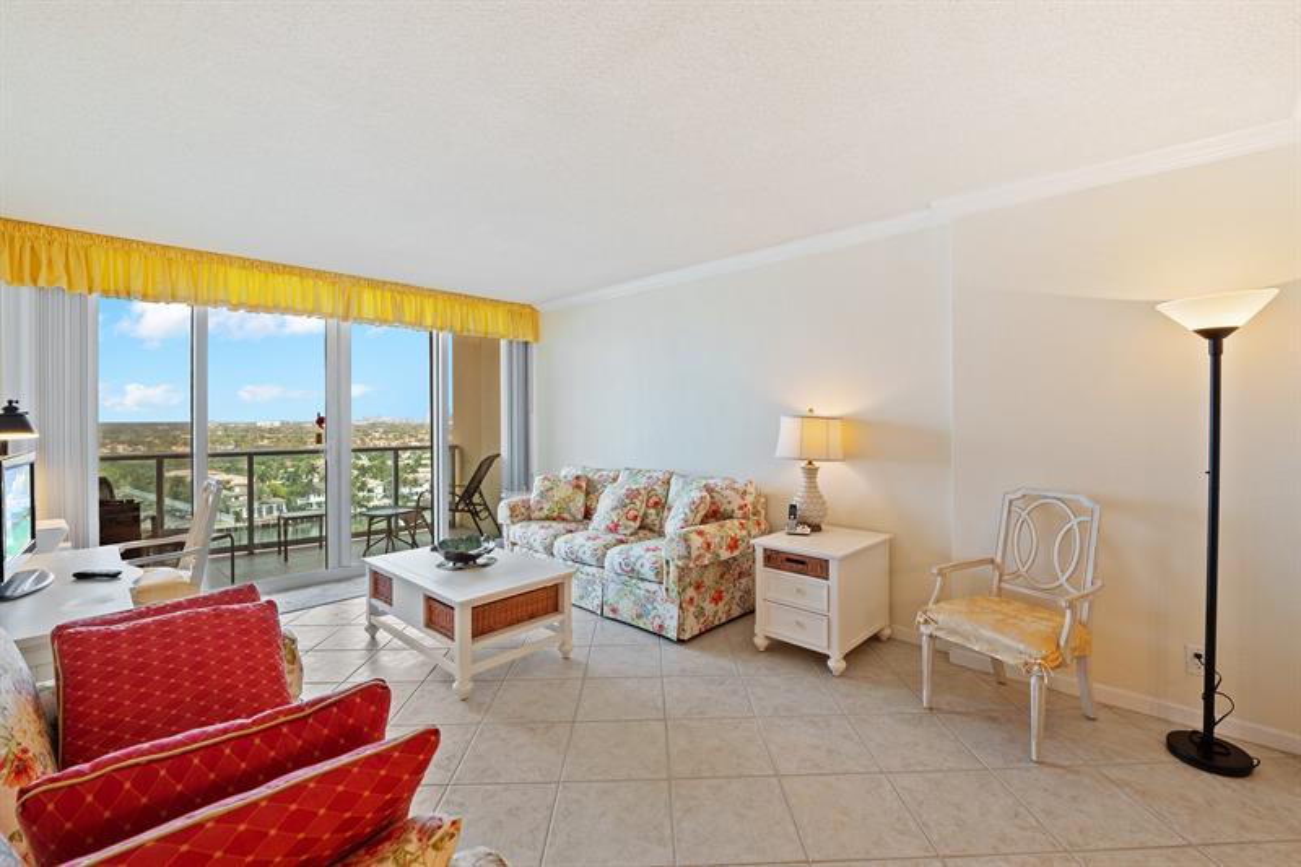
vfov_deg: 77.3
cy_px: 434
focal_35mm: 15
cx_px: 650
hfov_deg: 100.4
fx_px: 542
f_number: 8
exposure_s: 1/15
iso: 360
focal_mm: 15
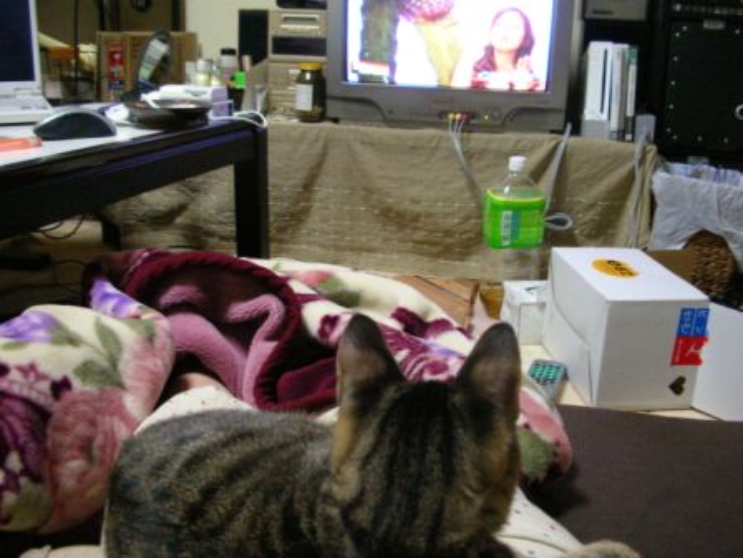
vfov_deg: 40.7
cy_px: 279
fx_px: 751
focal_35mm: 35
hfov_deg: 52.6
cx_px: 372
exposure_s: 1/12.4
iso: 400
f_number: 3
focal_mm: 5.8
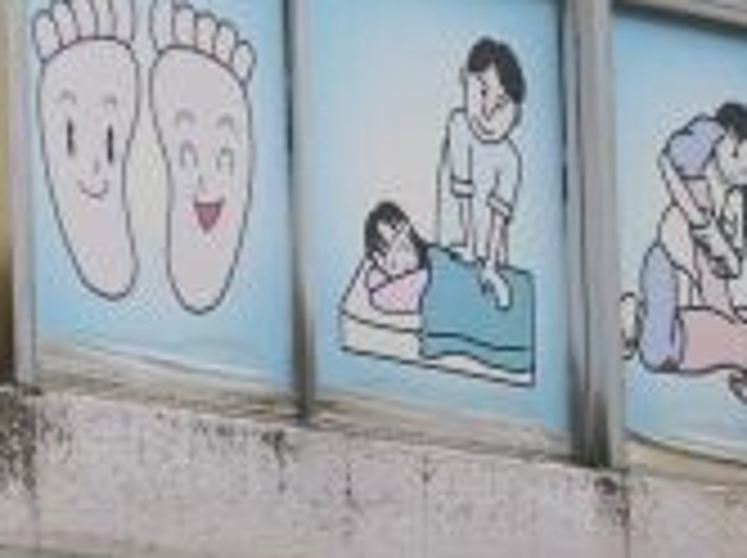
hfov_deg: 4.9
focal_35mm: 402
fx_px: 8662
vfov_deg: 3.7
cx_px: 688
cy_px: 284
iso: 100
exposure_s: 1/400
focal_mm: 18.63
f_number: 4.8
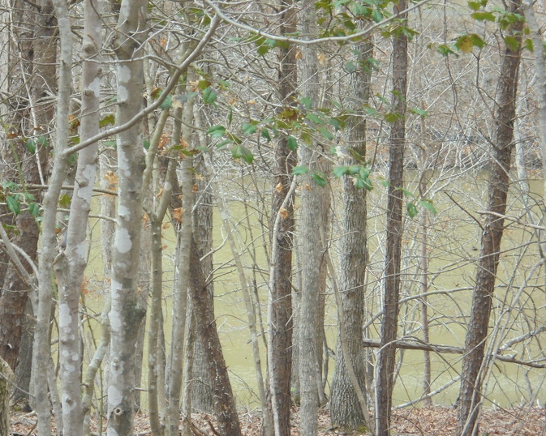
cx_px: 260
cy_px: 218
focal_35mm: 175
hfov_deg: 11.0
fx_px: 2827
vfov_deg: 8.8
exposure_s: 1/125
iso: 200
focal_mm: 27.6
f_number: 6.5
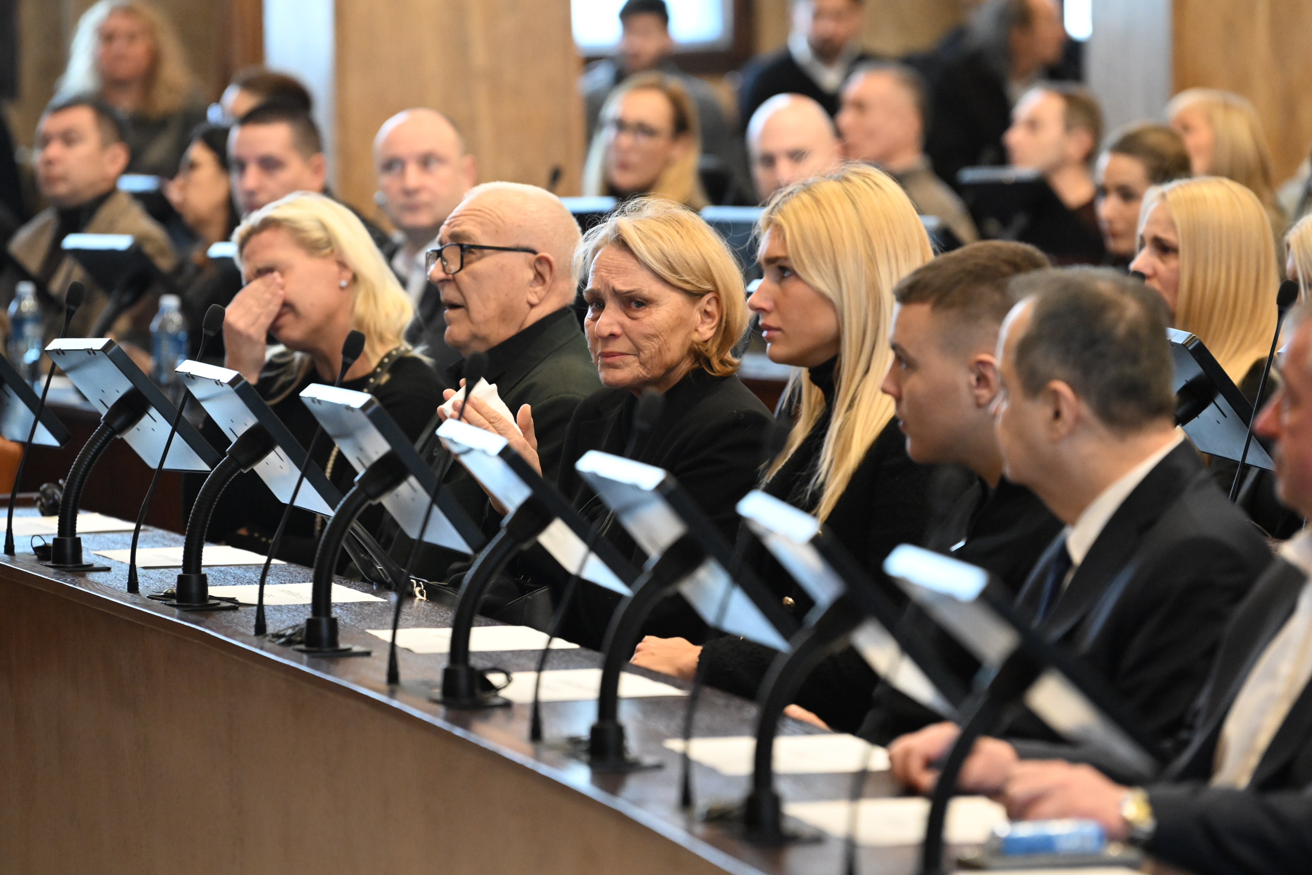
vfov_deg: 6.9
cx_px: 656
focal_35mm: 200
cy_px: 438
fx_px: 7288
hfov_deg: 10.3
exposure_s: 1/200
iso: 6400
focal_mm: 200
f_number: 4
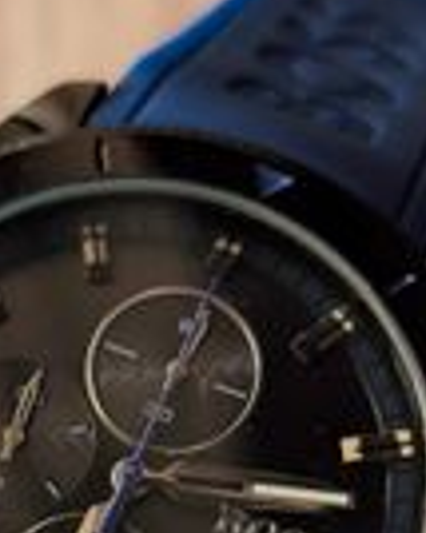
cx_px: 80
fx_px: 2209
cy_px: 605
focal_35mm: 140
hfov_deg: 11.0
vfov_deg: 13.5
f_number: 1.9
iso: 129
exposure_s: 1/120
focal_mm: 6.81
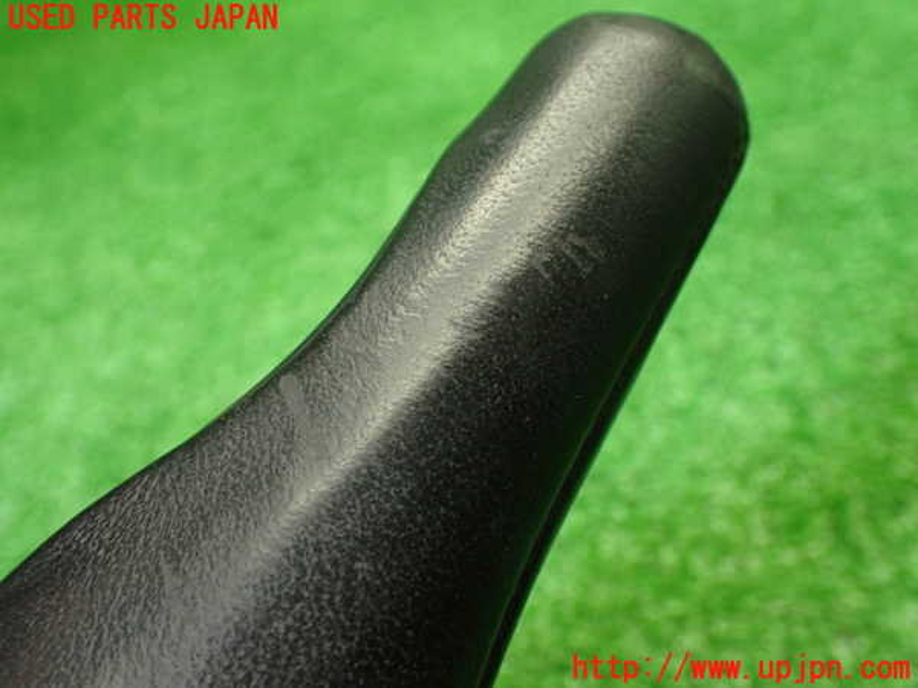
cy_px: 344
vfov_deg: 39.7
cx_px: 459
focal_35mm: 36
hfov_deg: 51.4
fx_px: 955
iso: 800
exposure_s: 1/100
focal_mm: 6.37
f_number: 2.5
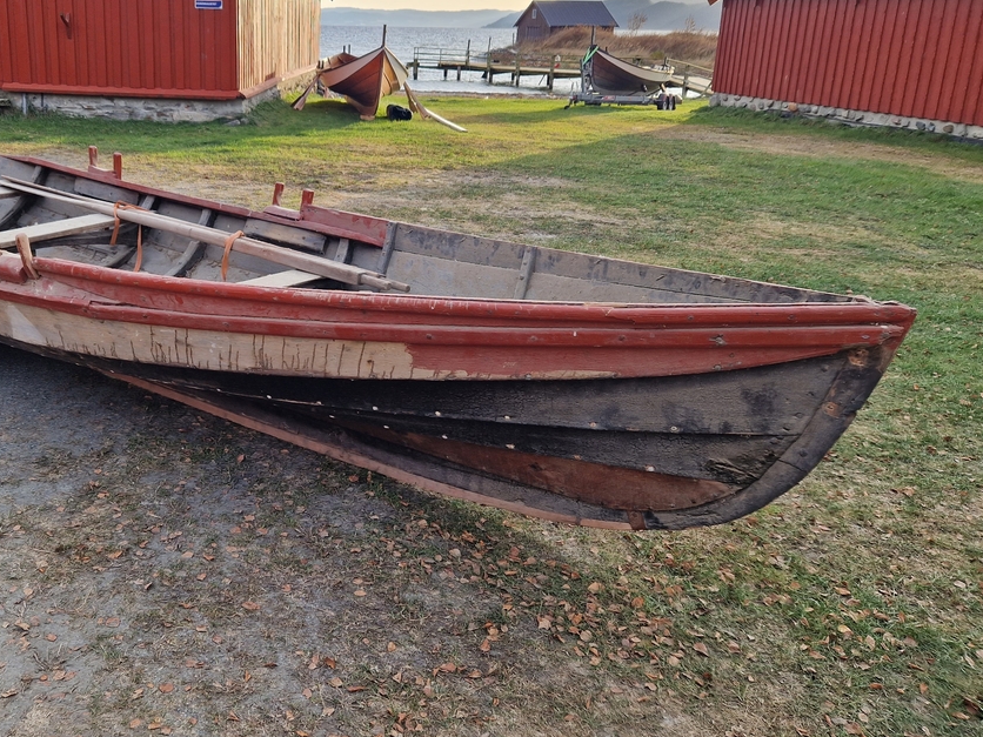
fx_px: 937
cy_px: 289
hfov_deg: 54.2
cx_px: 328
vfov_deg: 42.7
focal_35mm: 33
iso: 50
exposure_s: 1/204
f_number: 1.8
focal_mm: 5.4
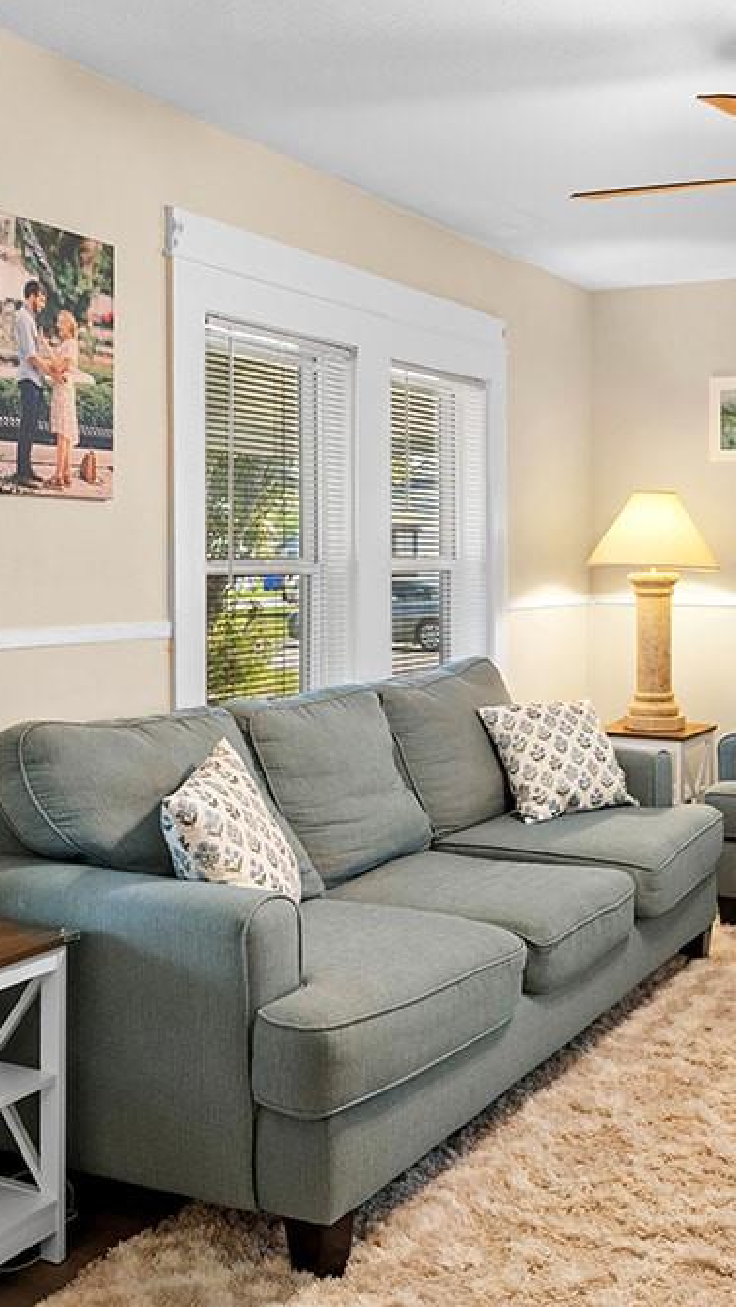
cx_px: 611
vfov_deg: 56.6
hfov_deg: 32.6
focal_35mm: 35
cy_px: 664
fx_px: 1214
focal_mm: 14
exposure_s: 1/15
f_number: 4
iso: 400
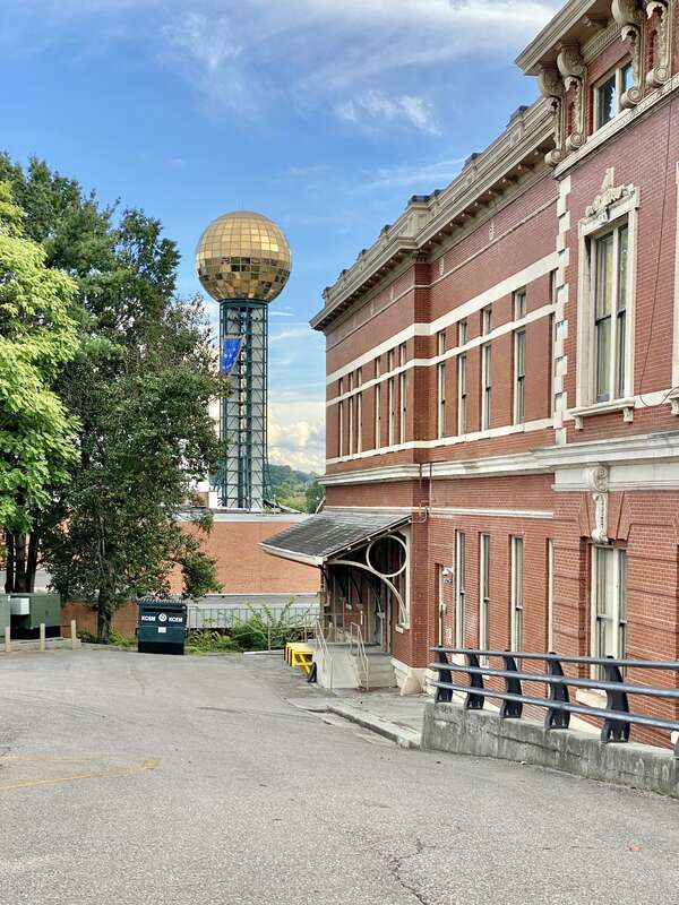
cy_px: 452
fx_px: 1360
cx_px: 340
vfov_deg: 36.8
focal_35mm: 52
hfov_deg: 28.0
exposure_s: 1/607
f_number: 2
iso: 20
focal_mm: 6
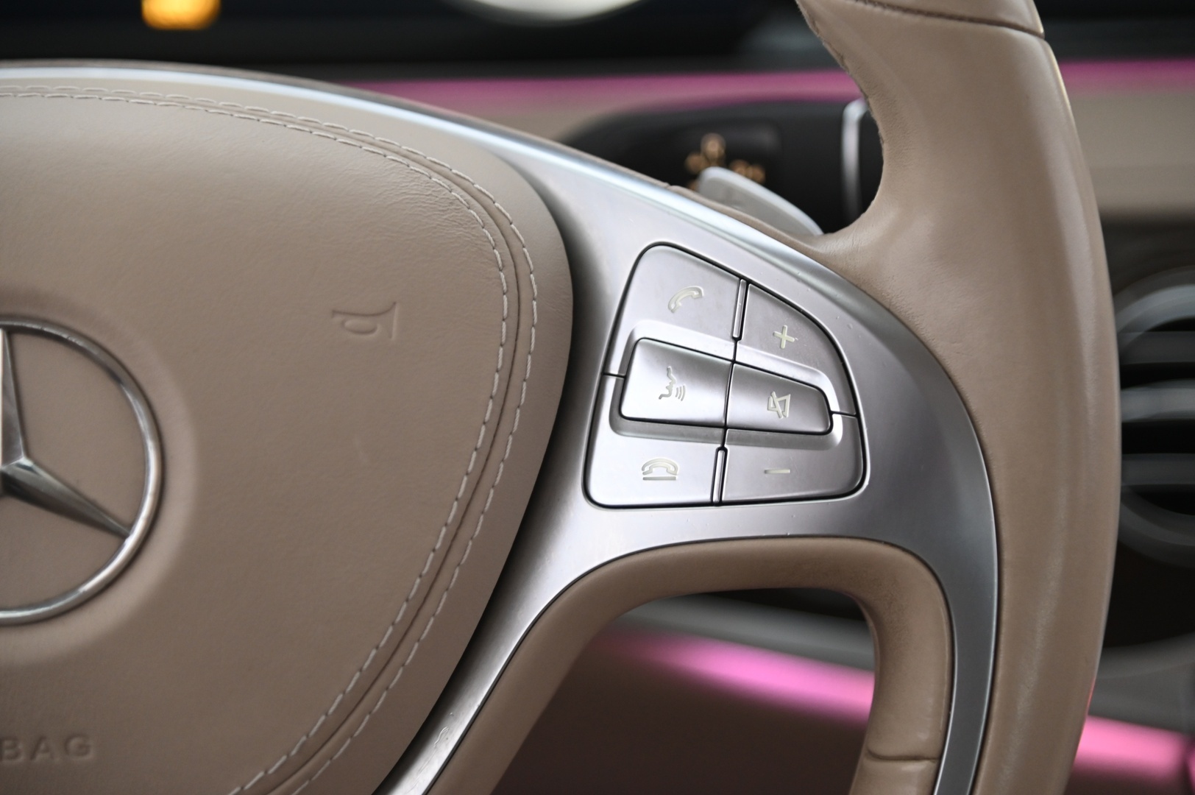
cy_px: 398
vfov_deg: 11.4
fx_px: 3980
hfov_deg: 17.1
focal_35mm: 120
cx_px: 598
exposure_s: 1/20
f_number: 4
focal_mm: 120
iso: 2000
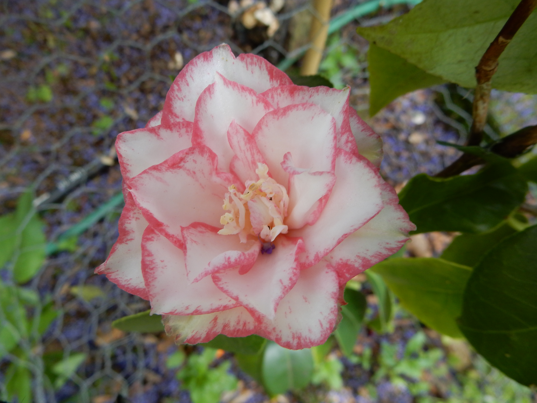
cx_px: 268
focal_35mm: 25
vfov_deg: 54.9
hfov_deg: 69.4
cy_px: 202
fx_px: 388
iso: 125
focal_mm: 4.5
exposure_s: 1/60
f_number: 3.7
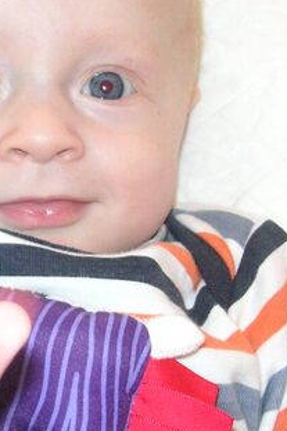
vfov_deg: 20.6
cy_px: 220
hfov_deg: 13.7
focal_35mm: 99
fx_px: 1185
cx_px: 17
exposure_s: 1/45
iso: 160
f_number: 2.8
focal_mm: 6.1
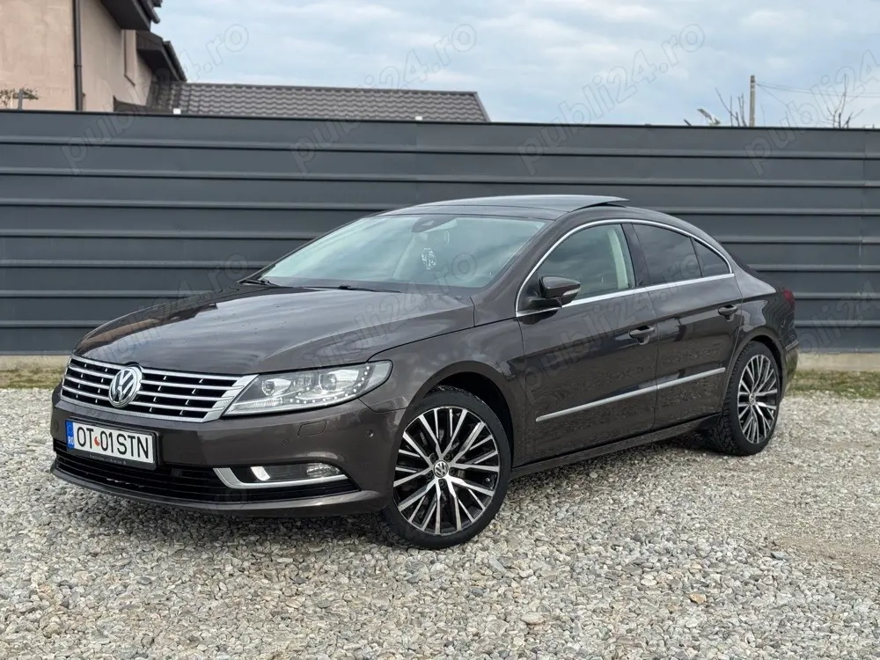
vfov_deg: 30.3
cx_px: 440
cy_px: 330
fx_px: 1220
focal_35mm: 48
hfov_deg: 39.7
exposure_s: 1/1490
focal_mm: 6.76
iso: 64
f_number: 1.78
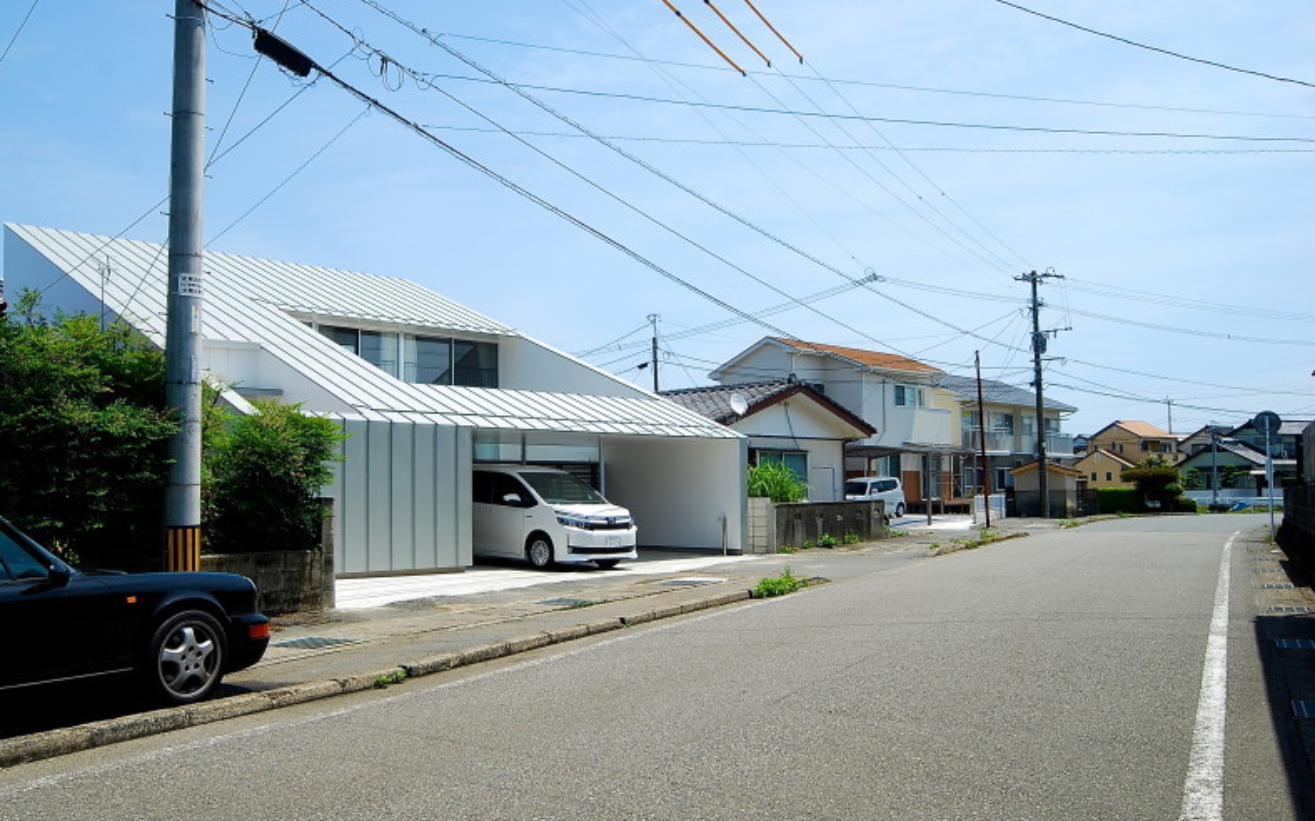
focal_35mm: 30
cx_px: 663
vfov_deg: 42.4
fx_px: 1058
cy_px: 440
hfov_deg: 63.7
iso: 140
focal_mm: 19
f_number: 10
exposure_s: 1/250
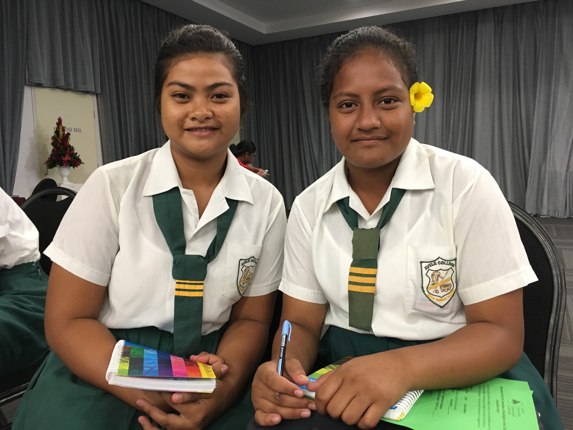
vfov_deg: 48.2
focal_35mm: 29
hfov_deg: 61.7
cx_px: 286
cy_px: 215
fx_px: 480
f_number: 2.2
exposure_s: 1/33
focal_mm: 4.15
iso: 160
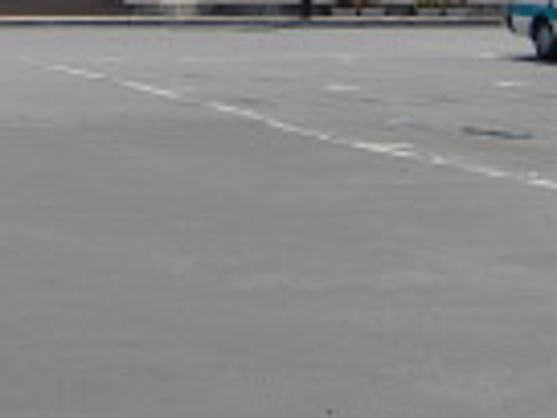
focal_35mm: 132
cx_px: 152
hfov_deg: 14.9
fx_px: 2124
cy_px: -115
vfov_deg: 11.0
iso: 64
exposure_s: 1/320
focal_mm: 4.9
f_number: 7
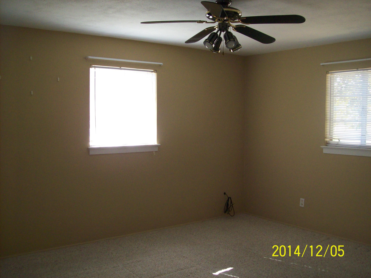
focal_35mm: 36
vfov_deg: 39.6
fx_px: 386
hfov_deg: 51.4
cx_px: 186
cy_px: 139
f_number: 2.7
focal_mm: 6
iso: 200
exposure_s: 1/64
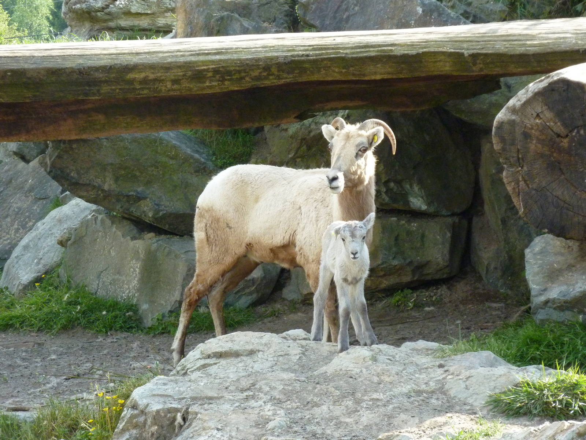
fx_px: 2489
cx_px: 293
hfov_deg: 13.4
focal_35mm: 147
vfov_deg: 10.1
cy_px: 220
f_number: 4.5
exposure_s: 1/400
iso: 400
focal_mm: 24.1
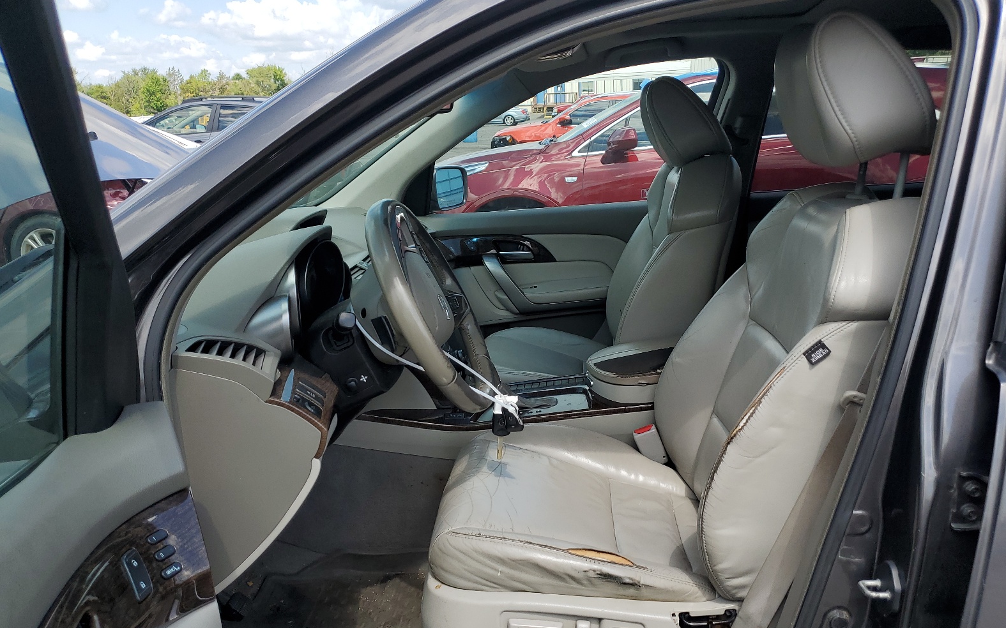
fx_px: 768
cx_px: 510
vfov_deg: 44.4
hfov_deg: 66.5
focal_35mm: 28
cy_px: 362
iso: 50
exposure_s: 1/1429
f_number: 1.5
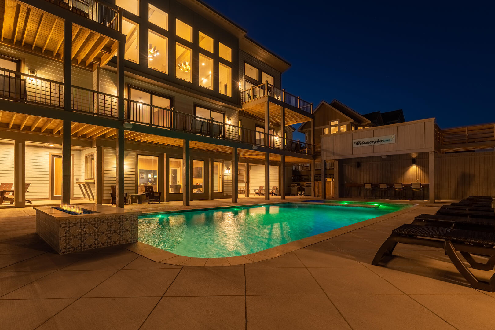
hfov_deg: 93.3
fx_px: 234
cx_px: 248
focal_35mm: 17
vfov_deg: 70.4
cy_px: 165
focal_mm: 17
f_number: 8
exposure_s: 1/30
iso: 500
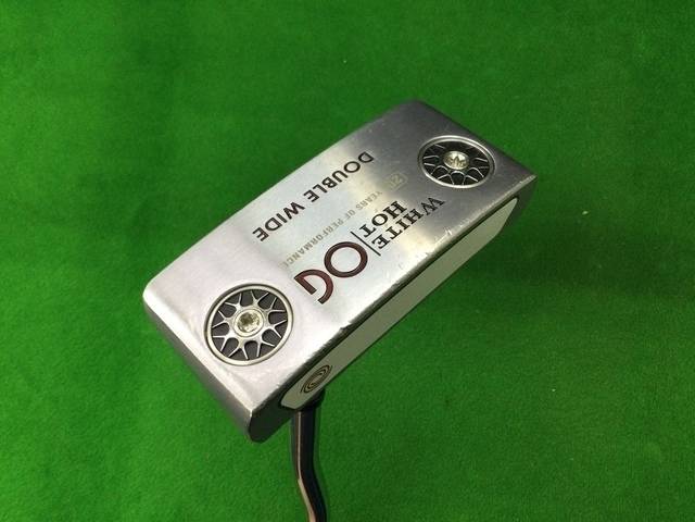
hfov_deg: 58.4
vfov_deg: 45.4
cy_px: 261
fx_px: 622
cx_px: 348
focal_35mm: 31
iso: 64
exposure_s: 1/30
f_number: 2.4
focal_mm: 3.3
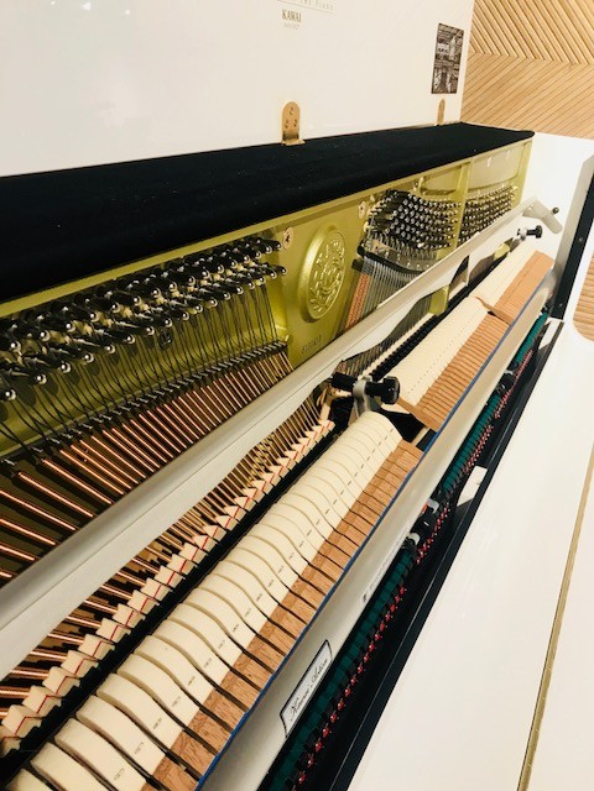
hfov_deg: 49.7
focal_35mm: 28
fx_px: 641
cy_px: 396
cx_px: 297
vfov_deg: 63.4
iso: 40
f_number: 1.8
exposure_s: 1/20
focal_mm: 3.99
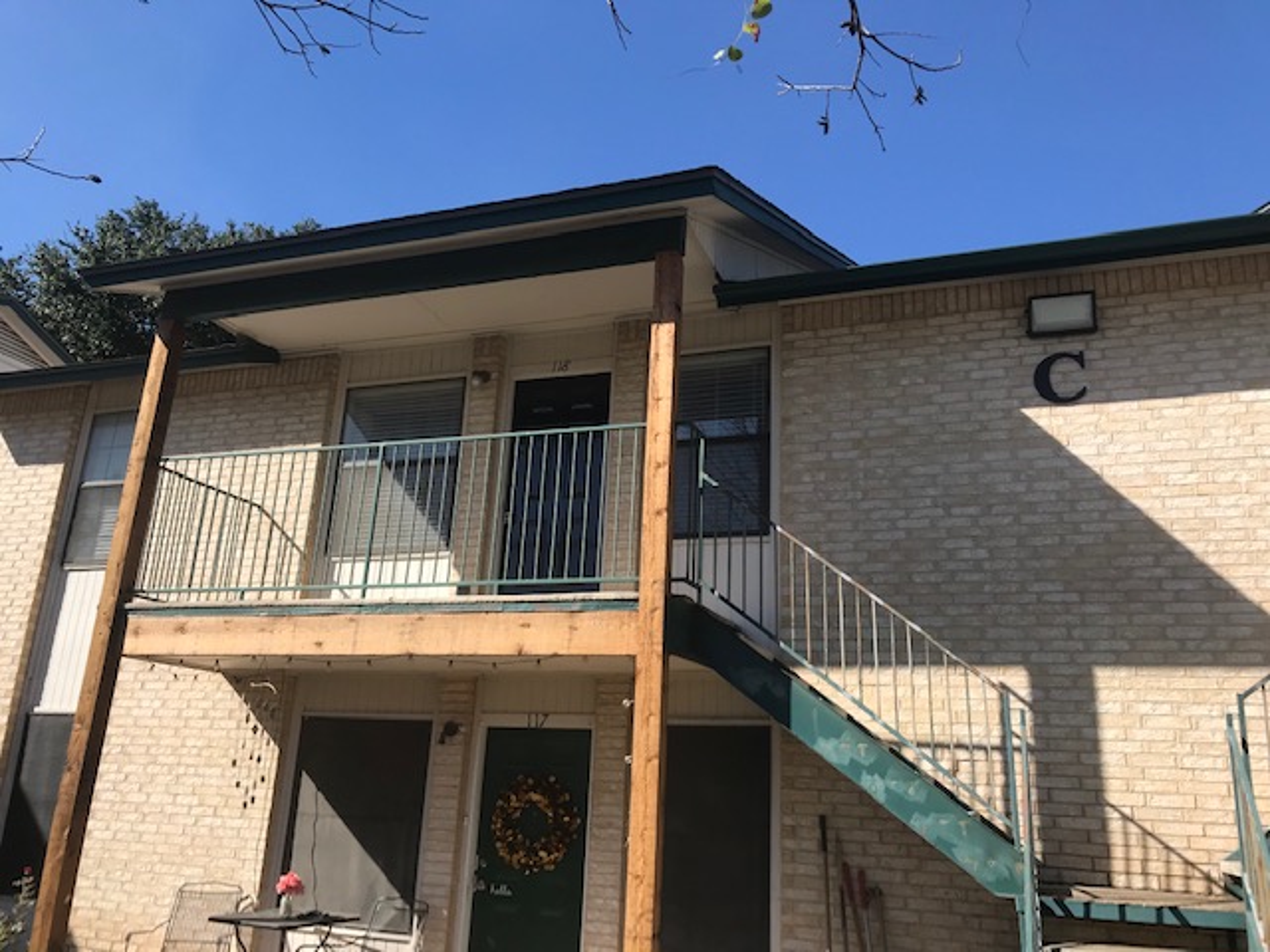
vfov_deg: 49.7
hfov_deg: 63.4
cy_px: 476
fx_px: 1027
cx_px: 635
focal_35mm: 28
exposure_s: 1/1623
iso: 20
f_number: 1.8
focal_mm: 3.99
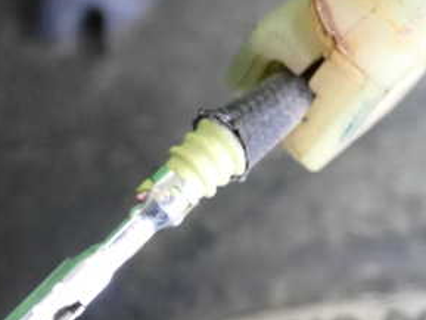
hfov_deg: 17.6
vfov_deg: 13.2
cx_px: 234
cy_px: 233
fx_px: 1379
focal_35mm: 112
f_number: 3.3
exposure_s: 1/80
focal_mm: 9.65
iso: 2500
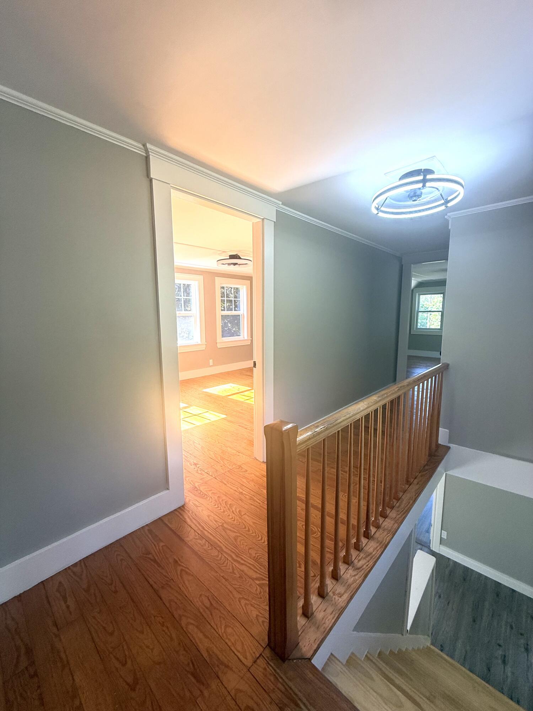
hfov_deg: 85.7
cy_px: 356
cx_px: 266
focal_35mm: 14
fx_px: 287
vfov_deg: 102.1
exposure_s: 1/99
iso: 80
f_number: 2.2
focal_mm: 2.22
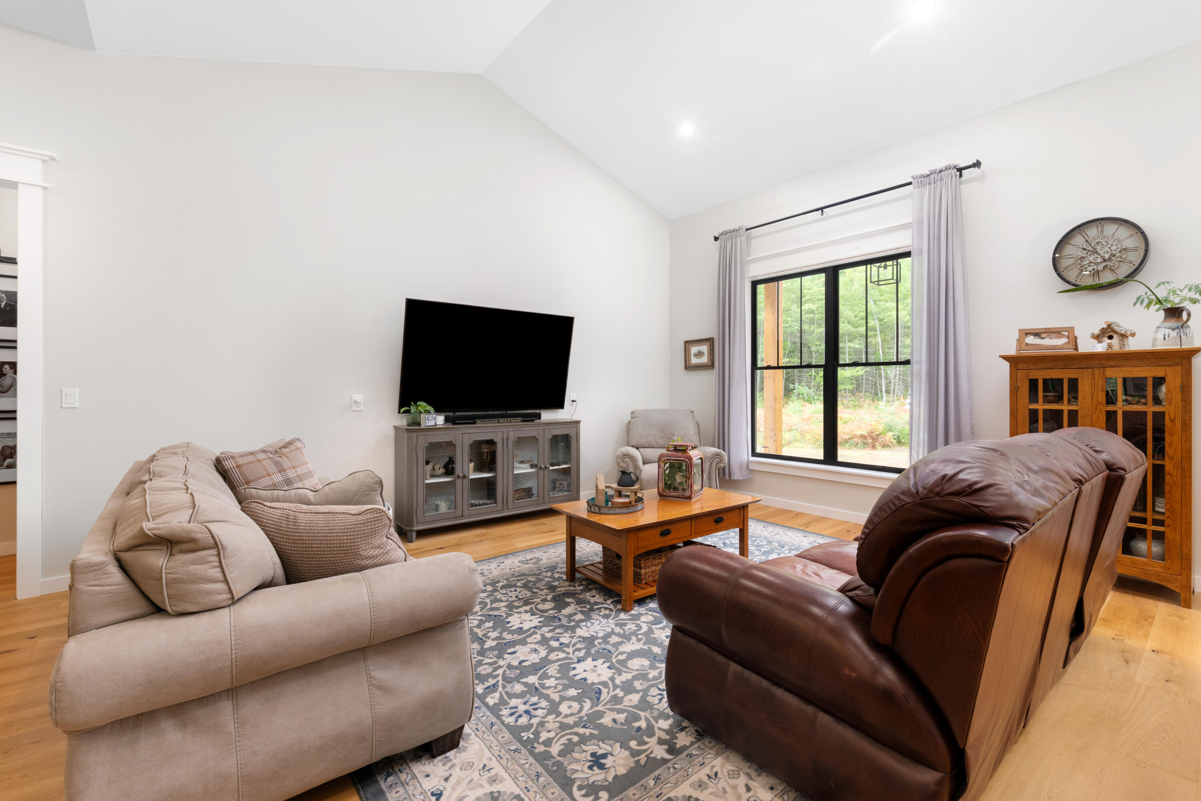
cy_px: 400
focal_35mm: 15
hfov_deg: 100.4
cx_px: 600
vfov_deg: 77.3
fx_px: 500
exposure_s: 1/1.25
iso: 320
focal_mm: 15
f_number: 11
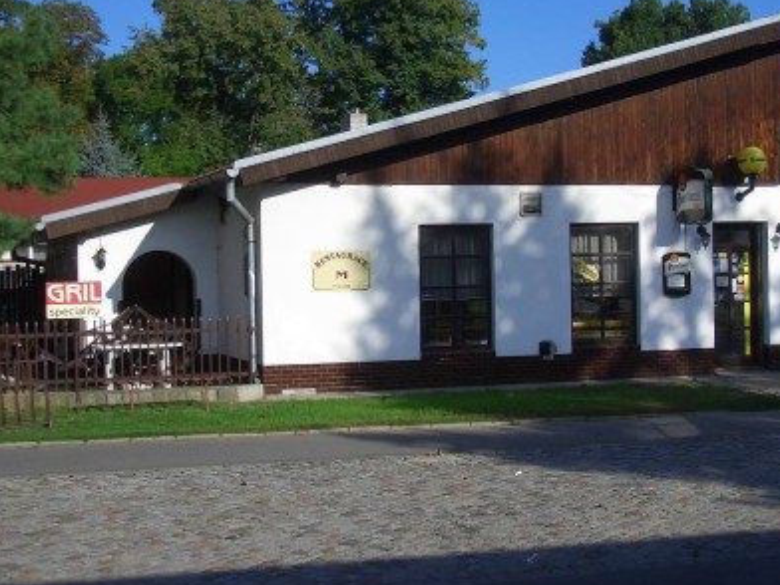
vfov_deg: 24.4
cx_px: 428
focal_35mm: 60
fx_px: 1352
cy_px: 269
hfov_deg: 32.2
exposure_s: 1/640
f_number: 5
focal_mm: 8.2
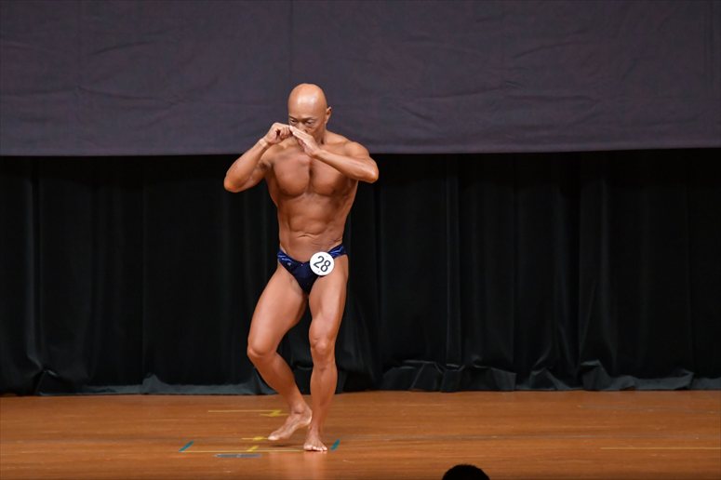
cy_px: 240
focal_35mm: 285
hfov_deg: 7.2
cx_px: 360
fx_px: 5705
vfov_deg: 4.8
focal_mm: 190
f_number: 5.6
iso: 5000
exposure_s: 1/400
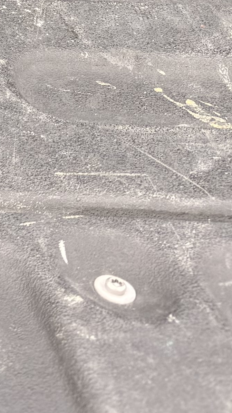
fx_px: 1367
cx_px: -505
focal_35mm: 125
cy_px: -208
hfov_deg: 8.1
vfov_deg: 15.8
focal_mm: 6.76
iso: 64
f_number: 1.78
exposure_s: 1/150
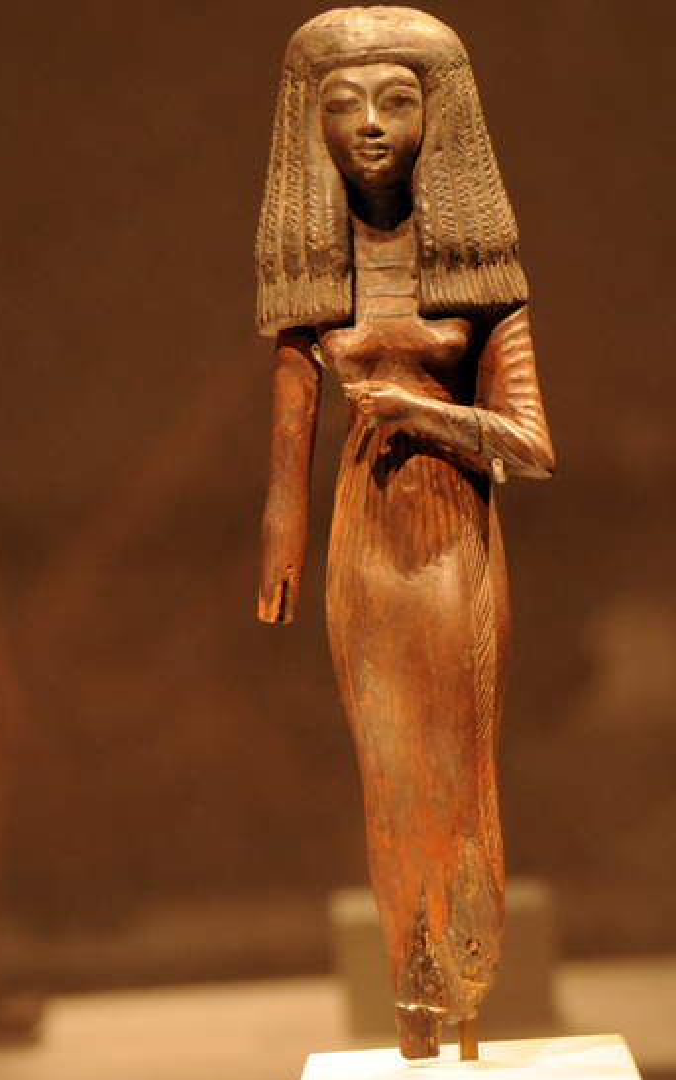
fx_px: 4979
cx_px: 386
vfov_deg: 12.4
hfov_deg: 7.8
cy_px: 461
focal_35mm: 169
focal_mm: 92
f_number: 6.3
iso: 1600
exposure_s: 1/60
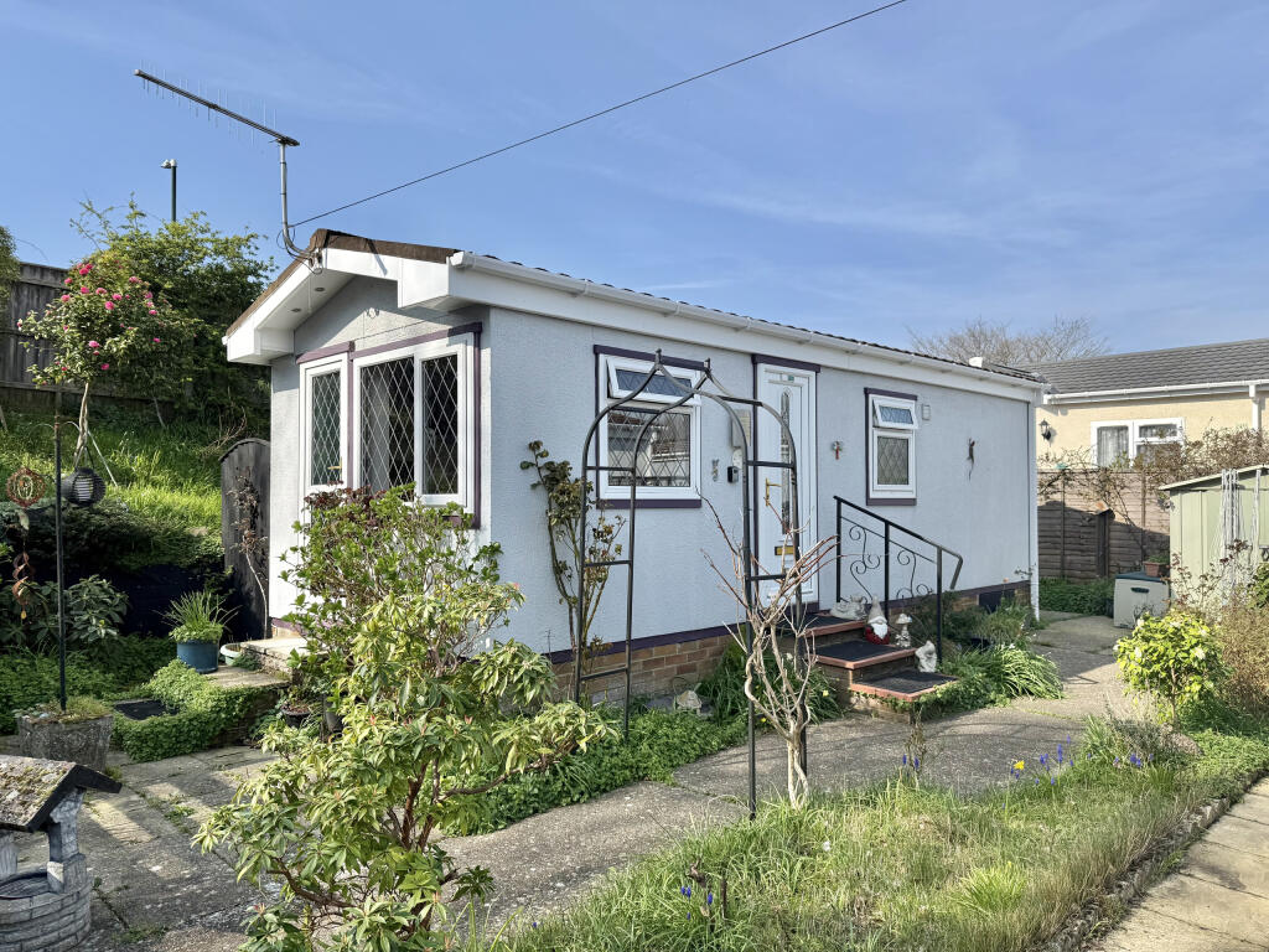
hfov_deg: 71.6
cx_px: 634
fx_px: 880
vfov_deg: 56.8
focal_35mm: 24
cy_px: 476
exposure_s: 1/3759
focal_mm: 6.76
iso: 80
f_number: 1.78
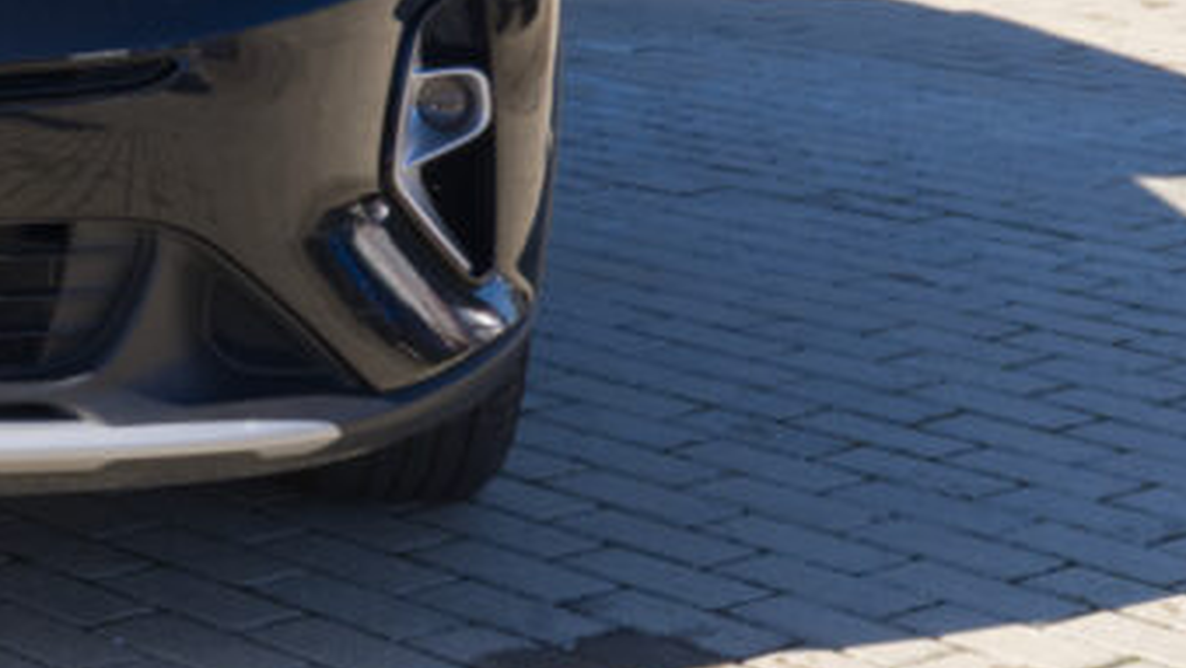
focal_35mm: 117
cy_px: -126
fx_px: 3681
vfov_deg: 10.2
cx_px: -399
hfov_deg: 17.1
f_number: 7.1
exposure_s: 1/180
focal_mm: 24.9
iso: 160
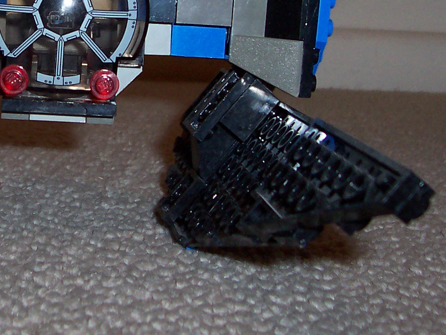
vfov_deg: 18.0
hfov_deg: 23.6
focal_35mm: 81
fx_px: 1044
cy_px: 46
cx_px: 61
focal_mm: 5.6
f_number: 2.8
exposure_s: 1/60
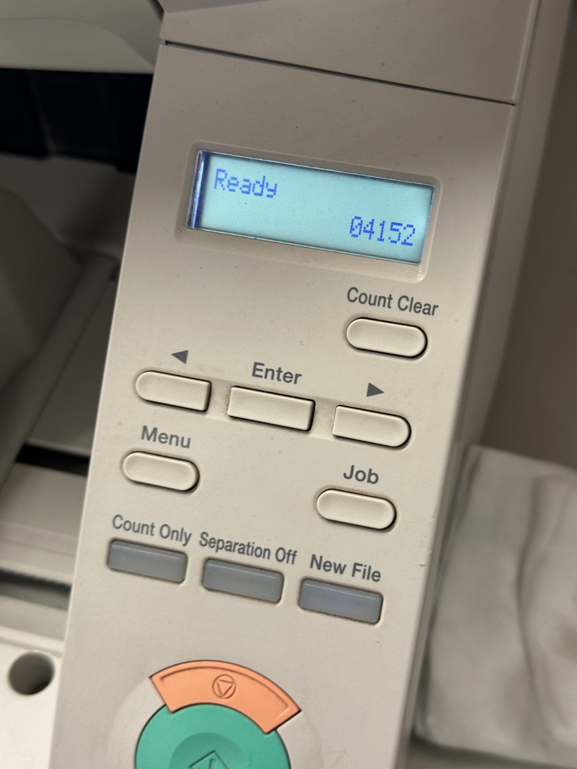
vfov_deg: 39.7
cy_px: 384
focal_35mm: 48
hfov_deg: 30.3
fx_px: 1067
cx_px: 288
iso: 125
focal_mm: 6.76
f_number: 1.78
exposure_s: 1/60
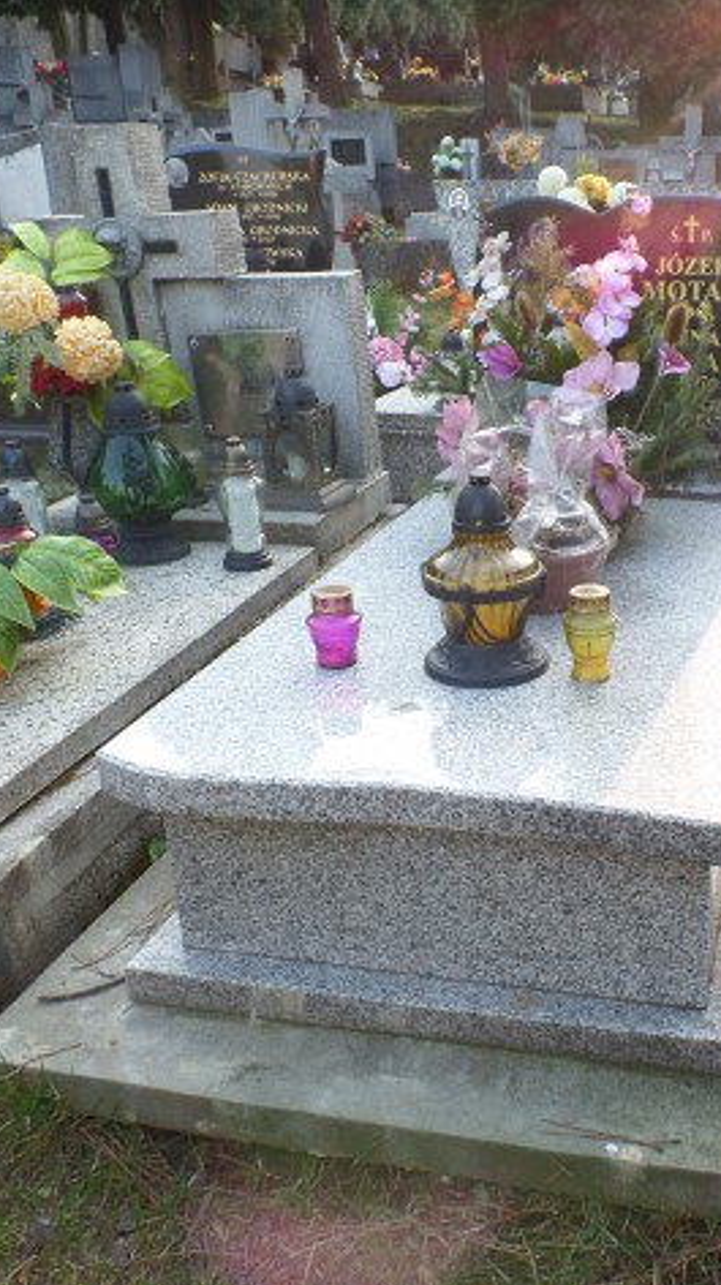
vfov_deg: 58.0
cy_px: 651
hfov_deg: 33.5
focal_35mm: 34
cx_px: 590
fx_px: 1157
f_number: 3.5
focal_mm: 4.1
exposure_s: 1/90
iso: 100
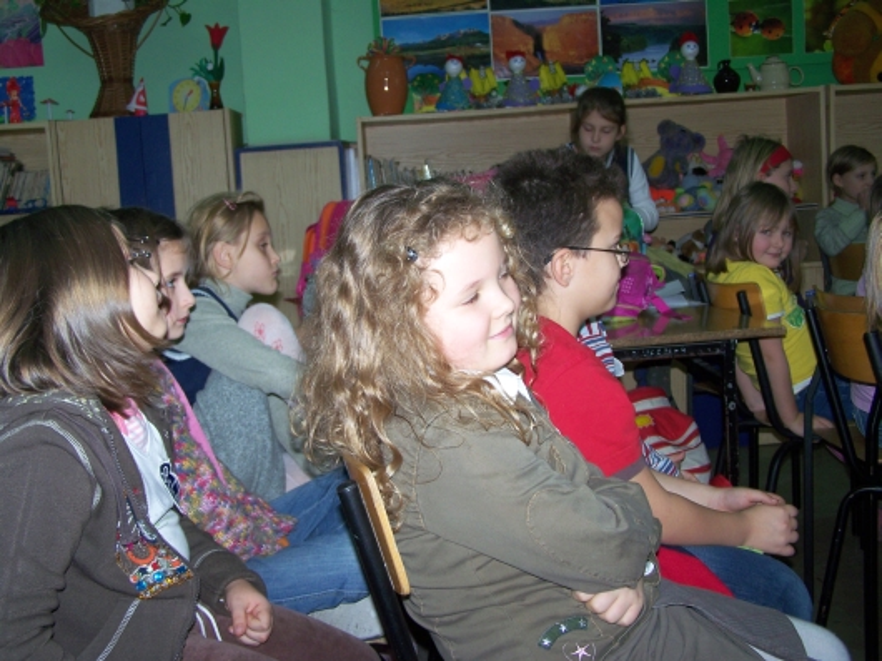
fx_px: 1095
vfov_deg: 33.6
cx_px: 441
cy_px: 330
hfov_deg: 43.9
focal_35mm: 43
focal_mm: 7.1
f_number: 2.9
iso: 80
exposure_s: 1/60
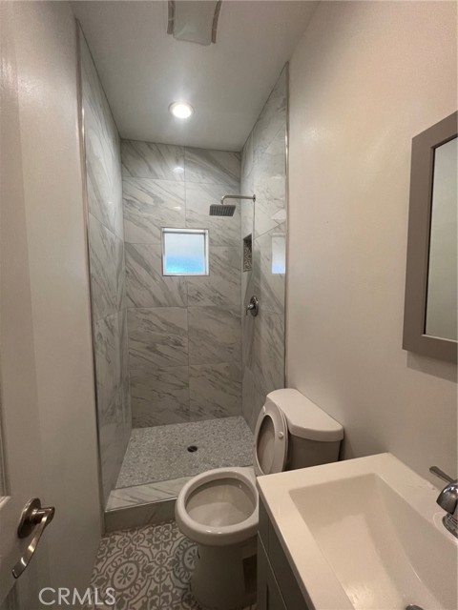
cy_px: 305
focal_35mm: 13
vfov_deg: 106.2
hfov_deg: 89.9
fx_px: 229
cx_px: 229
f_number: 1.8
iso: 125
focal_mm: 1.57
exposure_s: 1/120
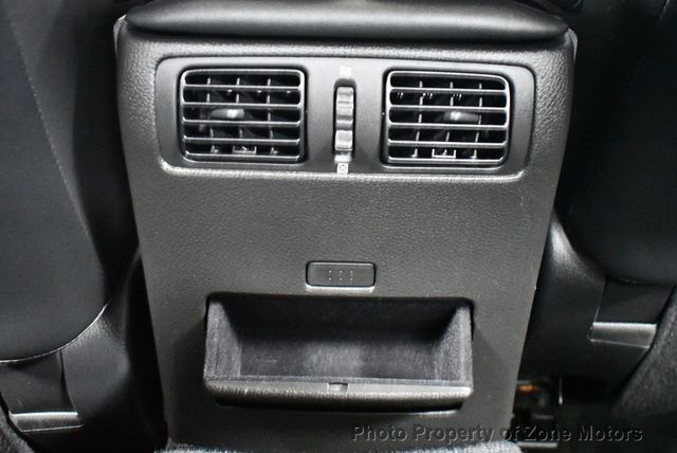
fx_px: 678
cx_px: 338
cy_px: 226
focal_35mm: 36
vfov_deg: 36.9
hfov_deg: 53.1
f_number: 3.5
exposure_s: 1/20
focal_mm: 18
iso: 12800
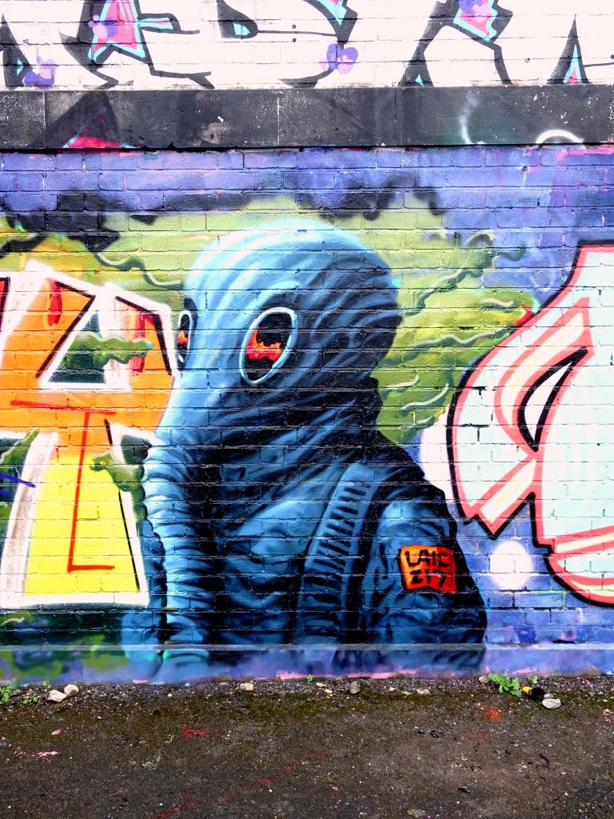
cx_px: 307
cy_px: 410
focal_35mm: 33
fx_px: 780
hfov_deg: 42.9
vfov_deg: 55.4
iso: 100
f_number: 4
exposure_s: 1/40
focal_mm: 5.61
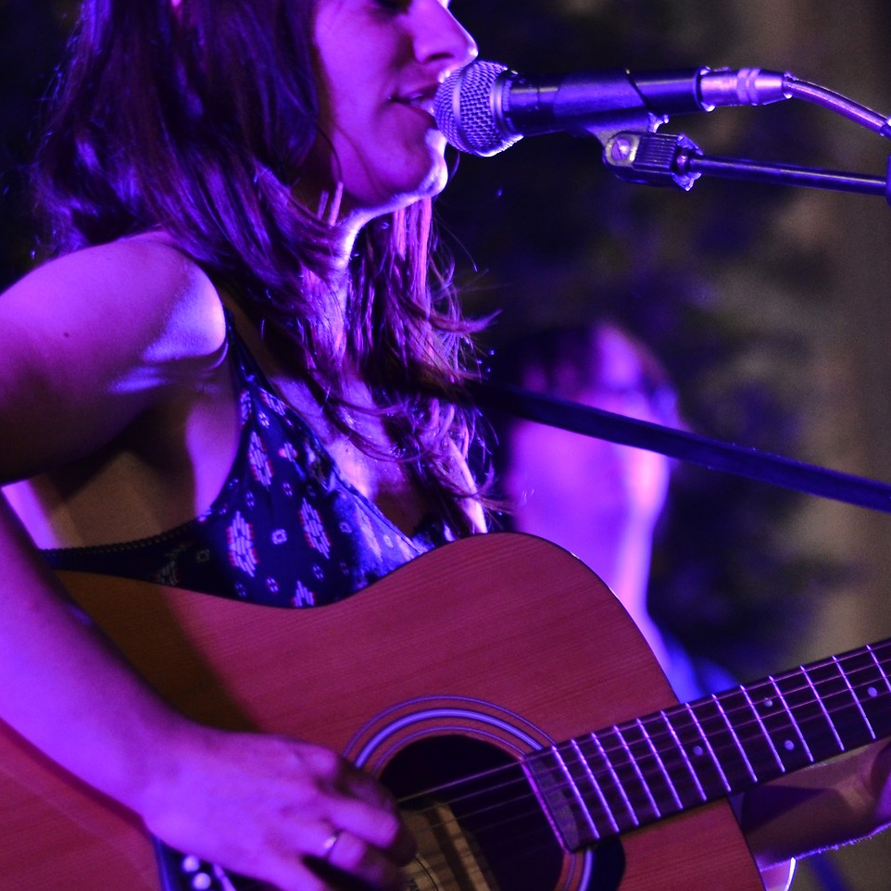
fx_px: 4630
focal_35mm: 159
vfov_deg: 11.0
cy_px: 559
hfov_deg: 11.0
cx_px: 594
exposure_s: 1/40
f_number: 1.8
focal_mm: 50
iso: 400
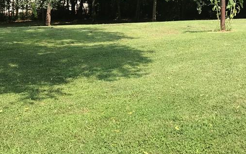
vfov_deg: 21.0
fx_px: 402
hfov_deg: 33.9
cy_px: 3
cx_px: 148
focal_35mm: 60
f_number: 1.8
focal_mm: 3.99
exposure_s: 1/778
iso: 20
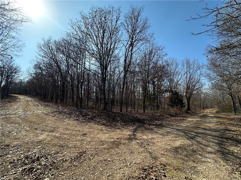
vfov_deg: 85.7
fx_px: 97
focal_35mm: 14
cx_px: 120
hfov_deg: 102.1
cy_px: 90
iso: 40
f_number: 2.2
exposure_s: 1/801
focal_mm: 2.22
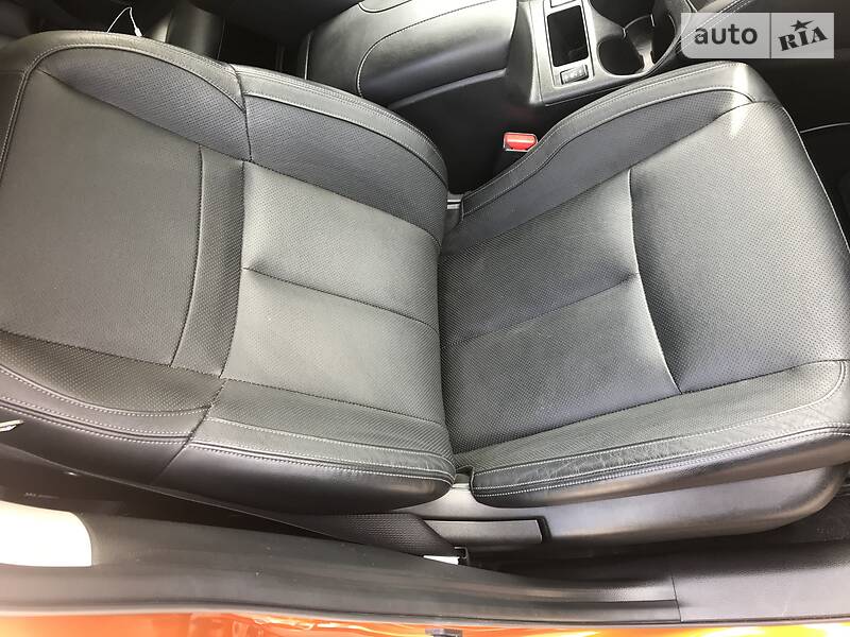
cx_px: 425
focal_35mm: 28
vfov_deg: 49.7
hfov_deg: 63.4
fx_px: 688
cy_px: 318
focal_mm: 4
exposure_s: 1/45
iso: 32
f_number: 1.8
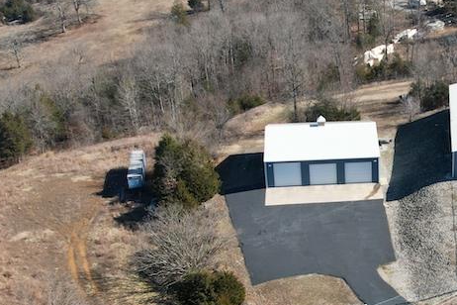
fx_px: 774
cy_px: 211
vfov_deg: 22.1
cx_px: 404
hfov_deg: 31.5
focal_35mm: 61
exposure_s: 1/240
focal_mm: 8.38
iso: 200
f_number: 2.8
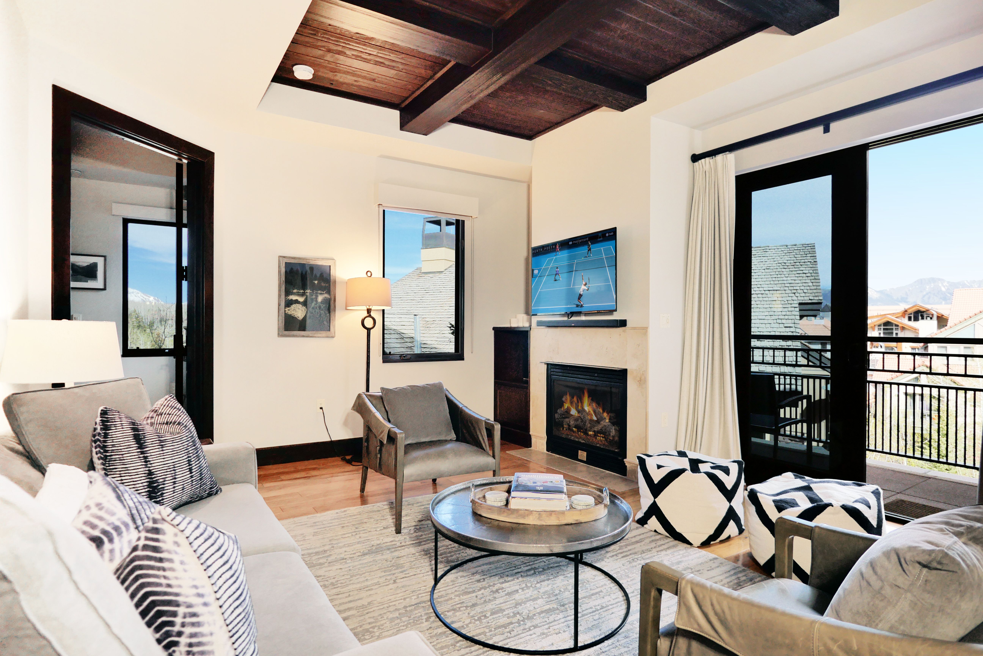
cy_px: 328
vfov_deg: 67.4
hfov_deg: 90.0
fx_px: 491
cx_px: 492
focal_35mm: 18
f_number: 4
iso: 800
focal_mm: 9
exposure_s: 1/640
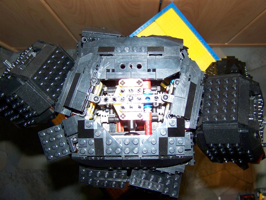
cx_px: 133
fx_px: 292
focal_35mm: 38
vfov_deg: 37.7
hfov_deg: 49.0
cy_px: 100
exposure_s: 1/30
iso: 200
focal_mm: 6.3
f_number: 2.8
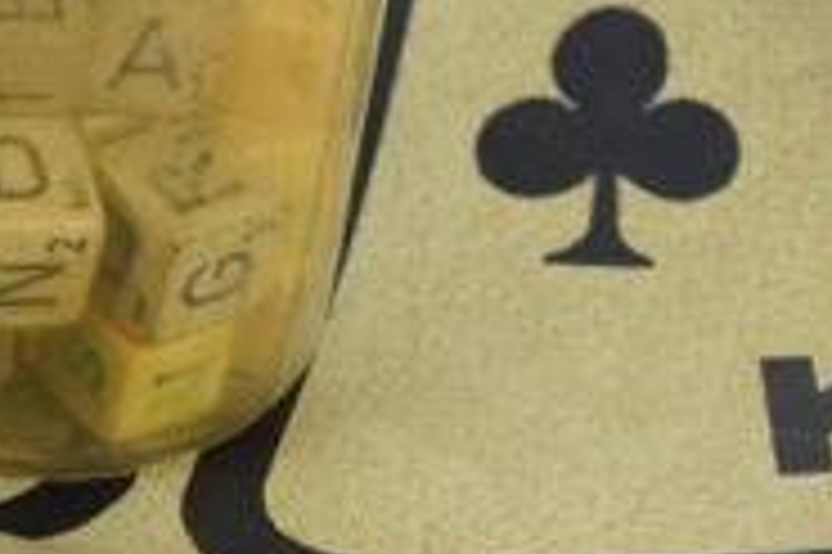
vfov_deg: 4.8
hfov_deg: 7.2
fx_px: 6598
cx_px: -54
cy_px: 56
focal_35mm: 286
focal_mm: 55
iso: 800
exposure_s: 1/125
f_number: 6.3
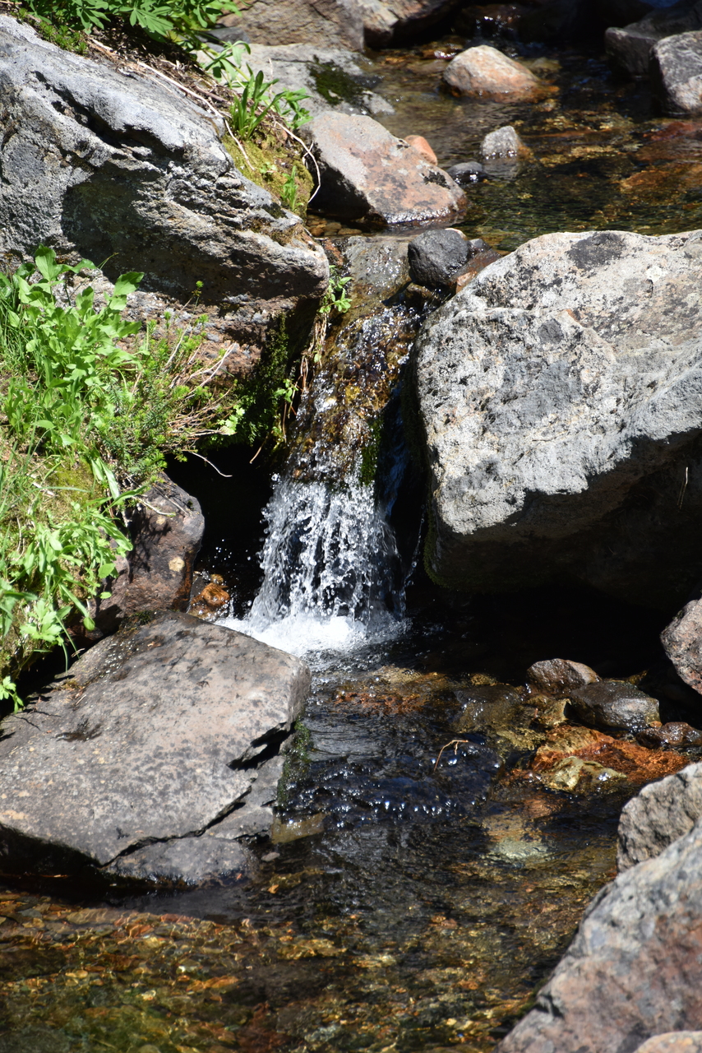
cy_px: 526
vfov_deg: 6.9
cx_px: 351
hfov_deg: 4.6
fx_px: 8770
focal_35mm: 300
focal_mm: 300
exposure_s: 1/640
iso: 360
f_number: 5.6
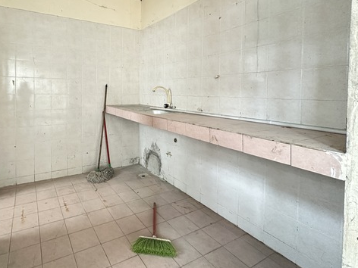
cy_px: 95
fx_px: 196
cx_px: 124
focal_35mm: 19
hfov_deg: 82.2
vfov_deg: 67.3
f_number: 2.2
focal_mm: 2.22
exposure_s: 1/60
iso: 1000
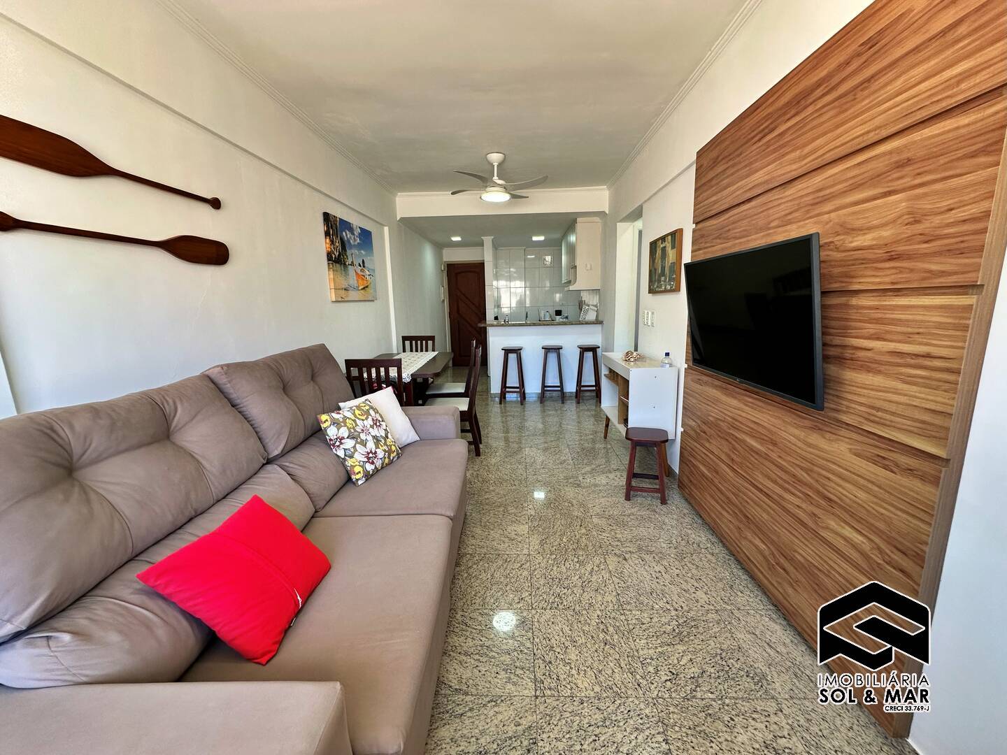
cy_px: 378
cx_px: 504
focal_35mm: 14
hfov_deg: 102.1
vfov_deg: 85.7
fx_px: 407
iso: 100
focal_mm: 2.22
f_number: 2.2
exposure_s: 1/99
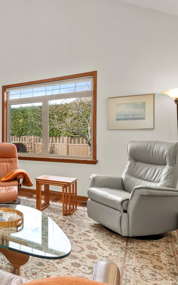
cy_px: 141
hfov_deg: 38.3
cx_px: -10
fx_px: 217
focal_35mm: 28
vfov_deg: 66.5
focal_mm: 12
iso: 320
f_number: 8
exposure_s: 1/8
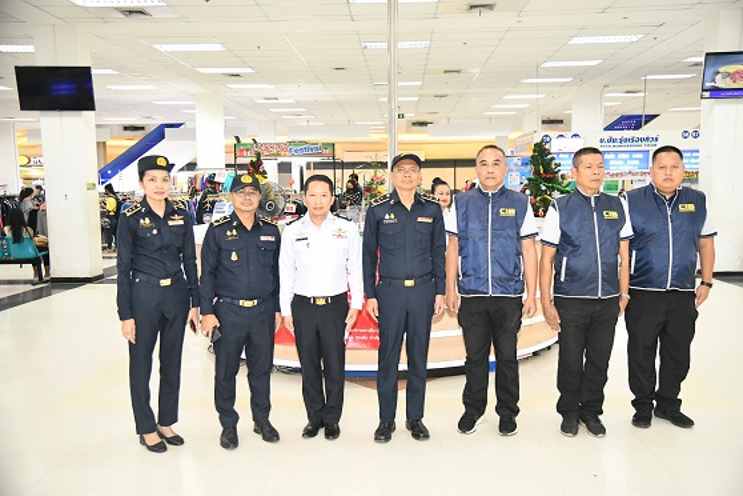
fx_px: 660
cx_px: 372
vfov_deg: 41.1
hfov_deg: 58.7
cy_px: 248
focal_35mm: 32
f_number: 4
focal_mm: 32
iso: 5000
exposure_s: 1/160
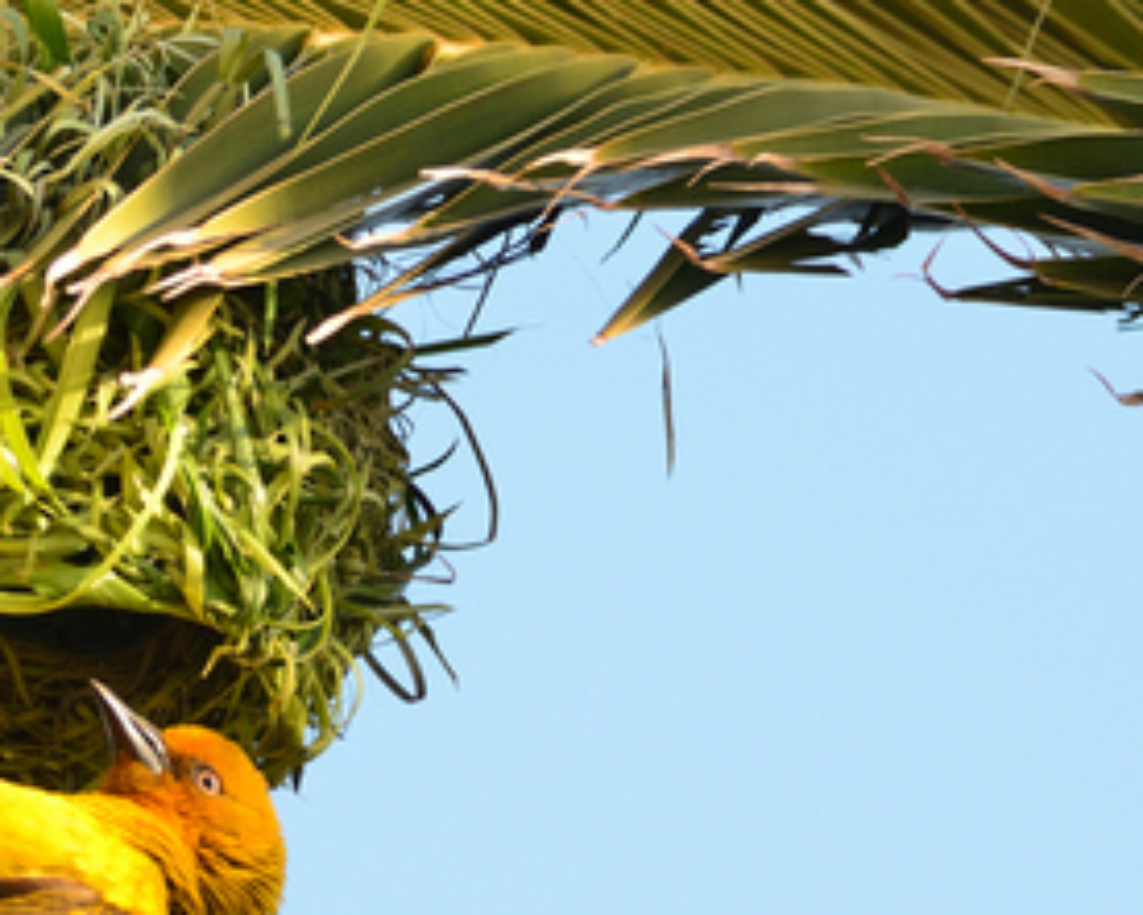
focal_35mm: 748
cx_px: 215
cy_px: 561
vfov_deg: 2.1
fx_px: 25313
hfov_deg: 2.6
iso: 400
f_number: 5.3
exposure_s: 1/400
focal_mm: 210
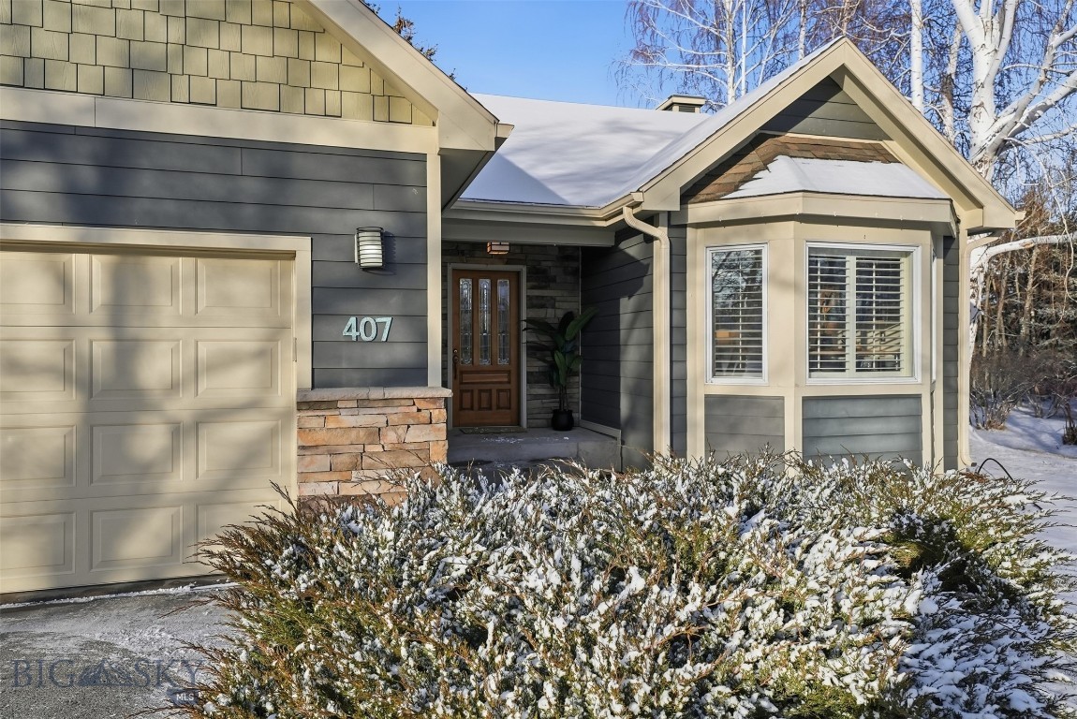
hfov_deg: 73.7
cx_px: 538
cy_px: 360
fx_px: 718
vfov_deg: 53.2
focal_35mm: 24
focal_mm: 24
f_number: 6.3
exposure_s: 1/8000
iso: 1250
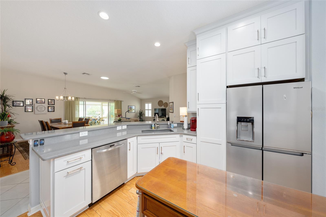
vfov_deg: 90.0
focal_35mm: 12
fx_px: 109
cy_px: 108
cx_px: 163
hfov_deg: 112.6
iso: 250
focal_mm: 12
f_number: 7.1
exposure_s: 1/13
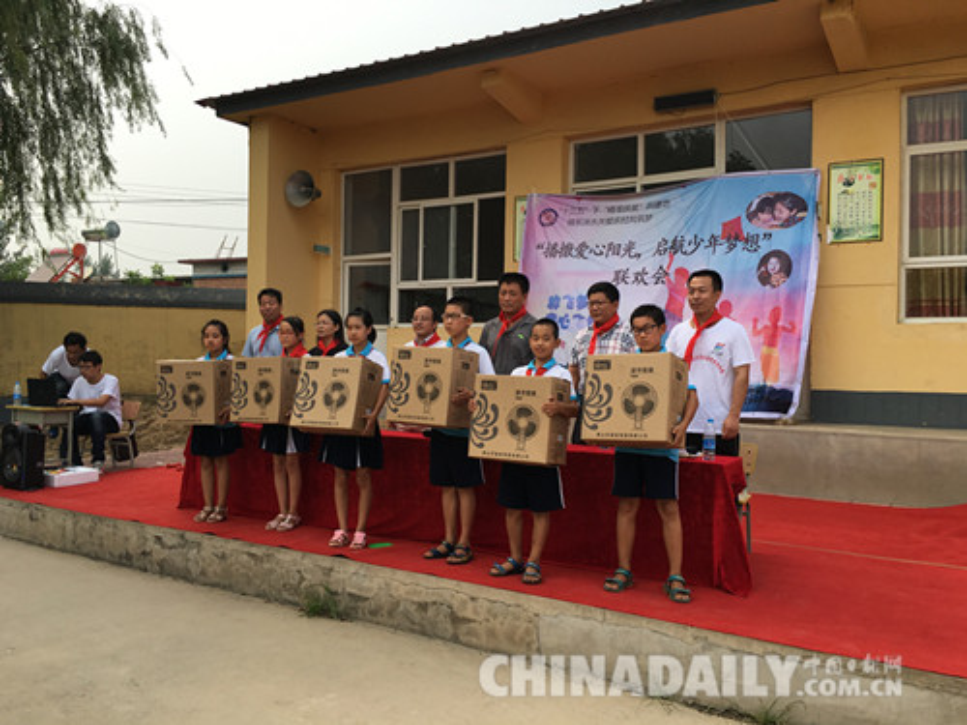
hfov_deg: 61.7
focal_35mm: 29
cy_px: 362
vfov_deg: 48.2
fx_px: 810
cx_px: 484
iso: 25
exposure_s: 1/718
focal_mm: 4.15
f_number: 2.2
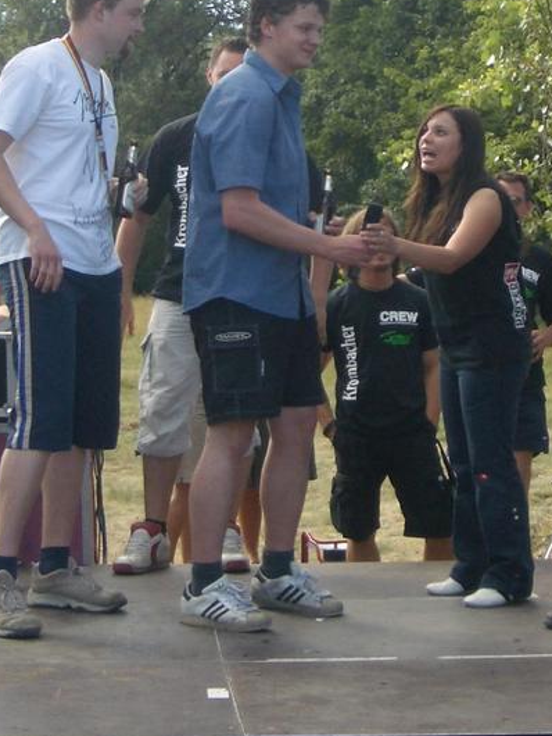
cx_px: 361
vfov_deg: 19.7
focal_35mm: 99
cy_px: 224
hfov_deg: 14.9
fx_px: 2103
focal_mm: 6.8
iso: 50
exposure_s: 1/250
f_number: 2.8
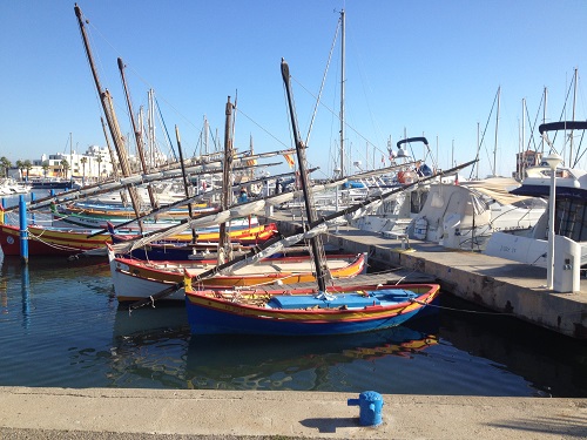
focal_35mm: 35
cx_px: 294
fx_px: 594
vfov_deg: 40.7
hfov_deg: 52.6
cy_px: 220
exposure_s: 1/1346
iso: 50
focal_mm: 4.28
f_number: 2.4
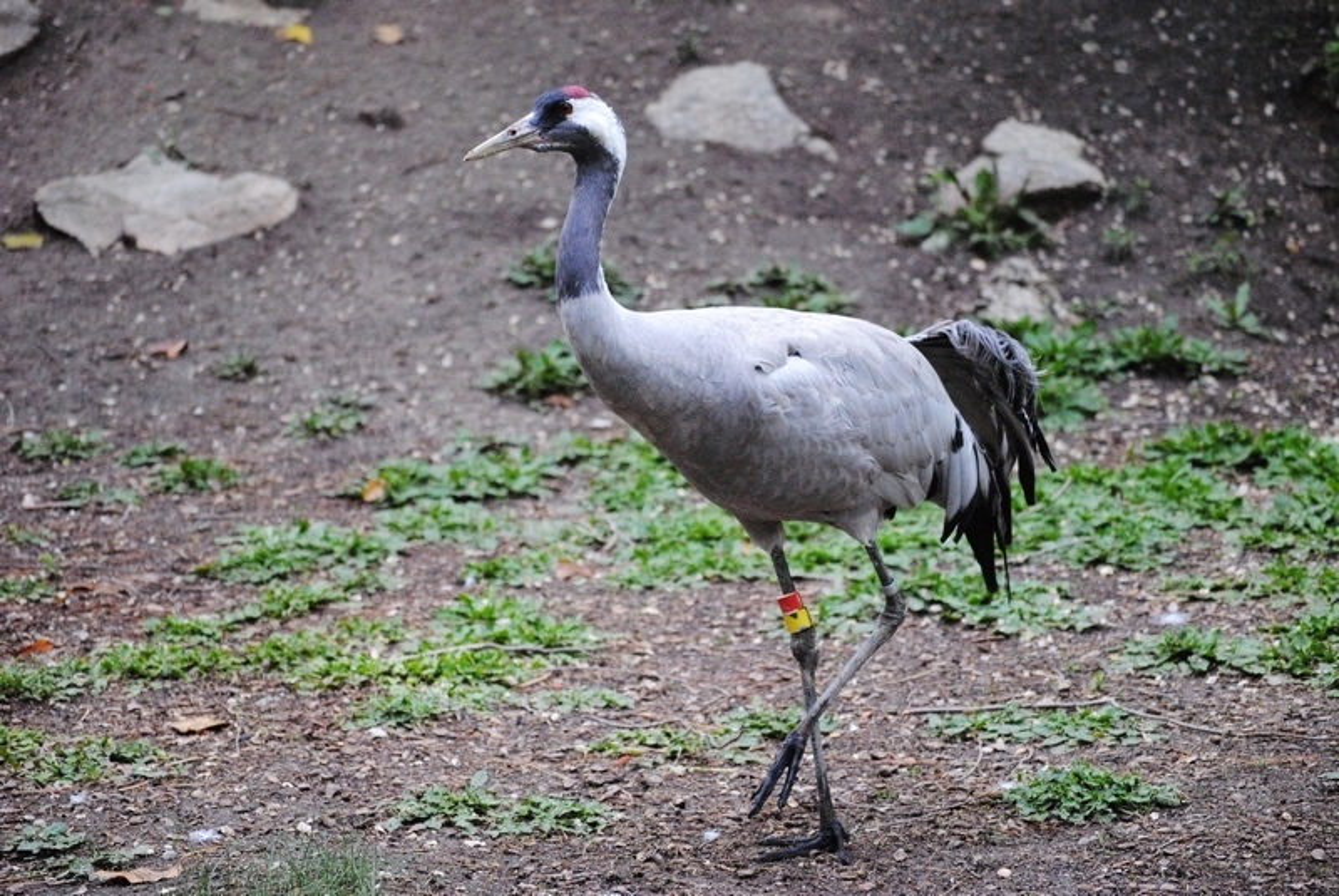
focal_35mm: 112
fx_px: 4188
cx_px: 670
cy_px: 448
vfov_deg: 12.2
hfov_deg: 18.2
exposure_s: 1/800
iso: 1600
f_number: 4.2
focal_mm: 75
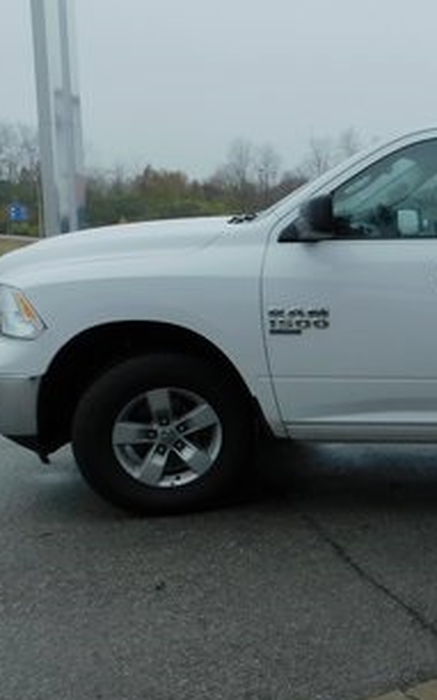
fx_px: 973
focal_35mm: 51
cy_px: 403
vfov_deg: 39.5
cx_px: 588
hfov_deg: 22.3
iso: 125
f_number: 3
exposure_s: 1/640
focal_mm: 4
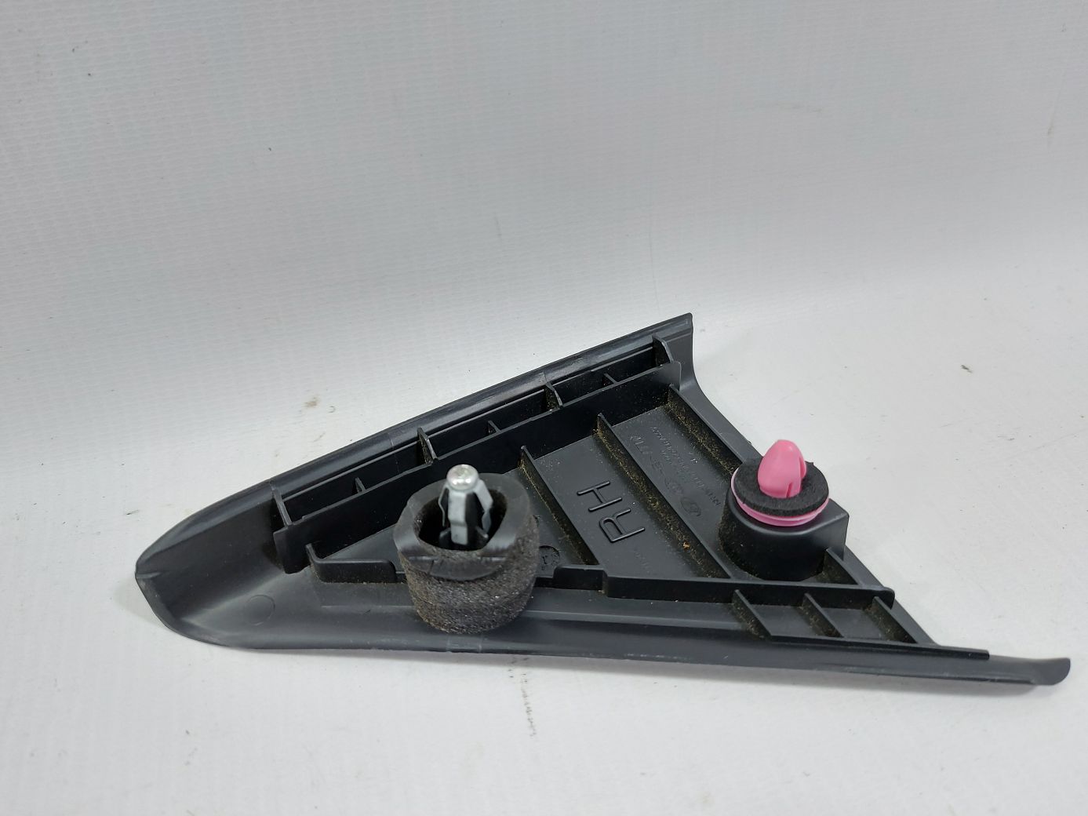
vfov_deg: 56.8
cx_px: 544
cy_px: 408
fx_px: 754
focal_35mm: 24
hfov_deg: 71.6
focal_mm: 5.23
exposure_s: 1/50
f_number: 1.8
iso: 80
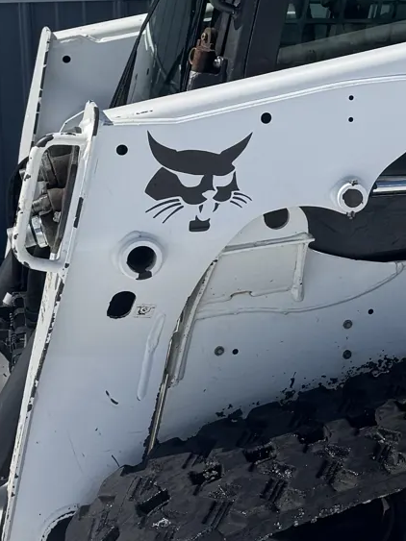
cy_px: 78
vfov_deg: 21.2
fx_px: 1424
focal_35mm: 91
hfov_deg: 15.2
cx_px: 580
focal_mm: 6.76
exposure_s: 1/9009
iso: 80
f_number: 1.78
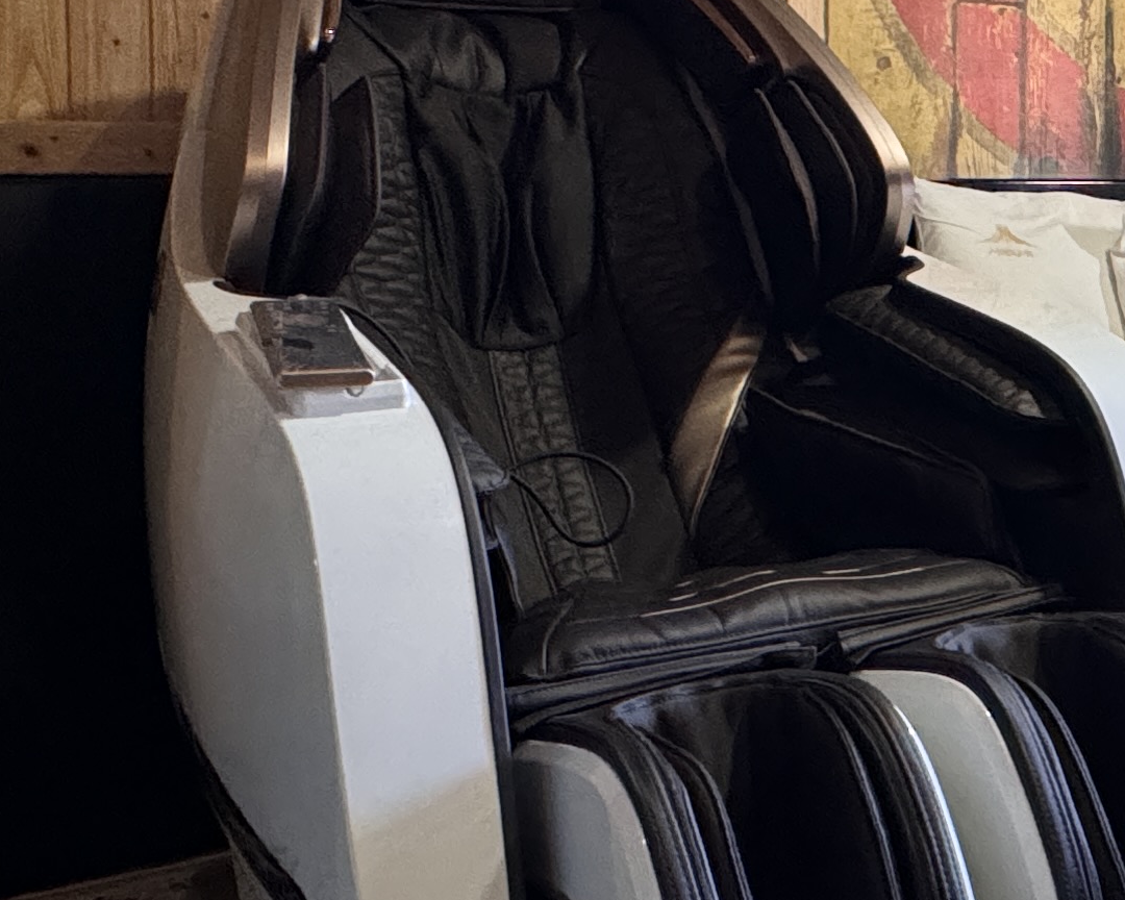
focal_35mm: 51
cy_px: 199
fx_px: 1698
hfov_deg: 33.3
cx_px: 1143
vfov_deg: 29.1
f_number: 2.2
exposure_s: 1/60
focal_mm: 2.22
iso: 800
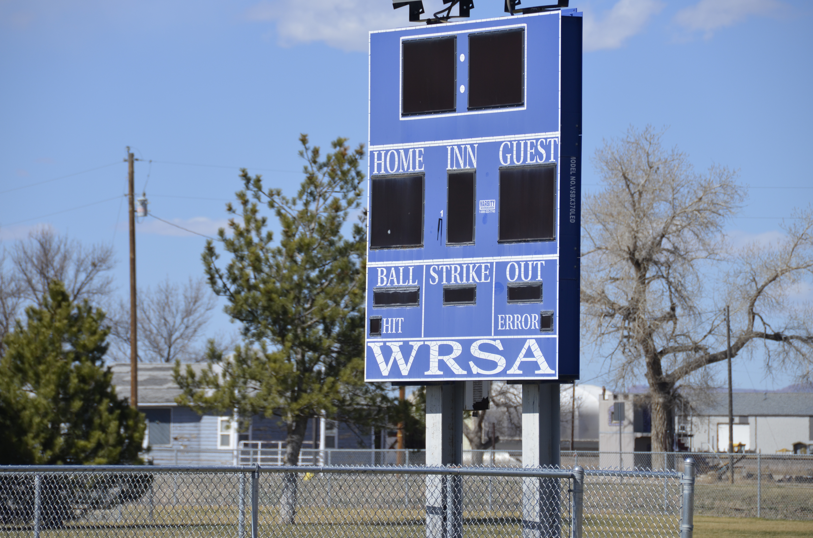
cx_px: 406
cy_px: 269
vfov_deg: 6.1
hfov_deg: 9.2
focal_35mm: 225
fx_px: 5071
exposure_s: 1/1000
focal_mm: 150
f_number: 8
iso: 200
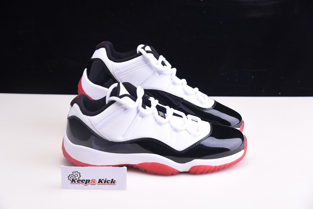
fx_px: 739
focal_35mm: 85
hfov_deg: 23.9
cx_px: 156
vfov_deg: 16.1
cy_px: 104
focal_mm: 85
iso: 100
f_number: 10
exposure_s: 1/125
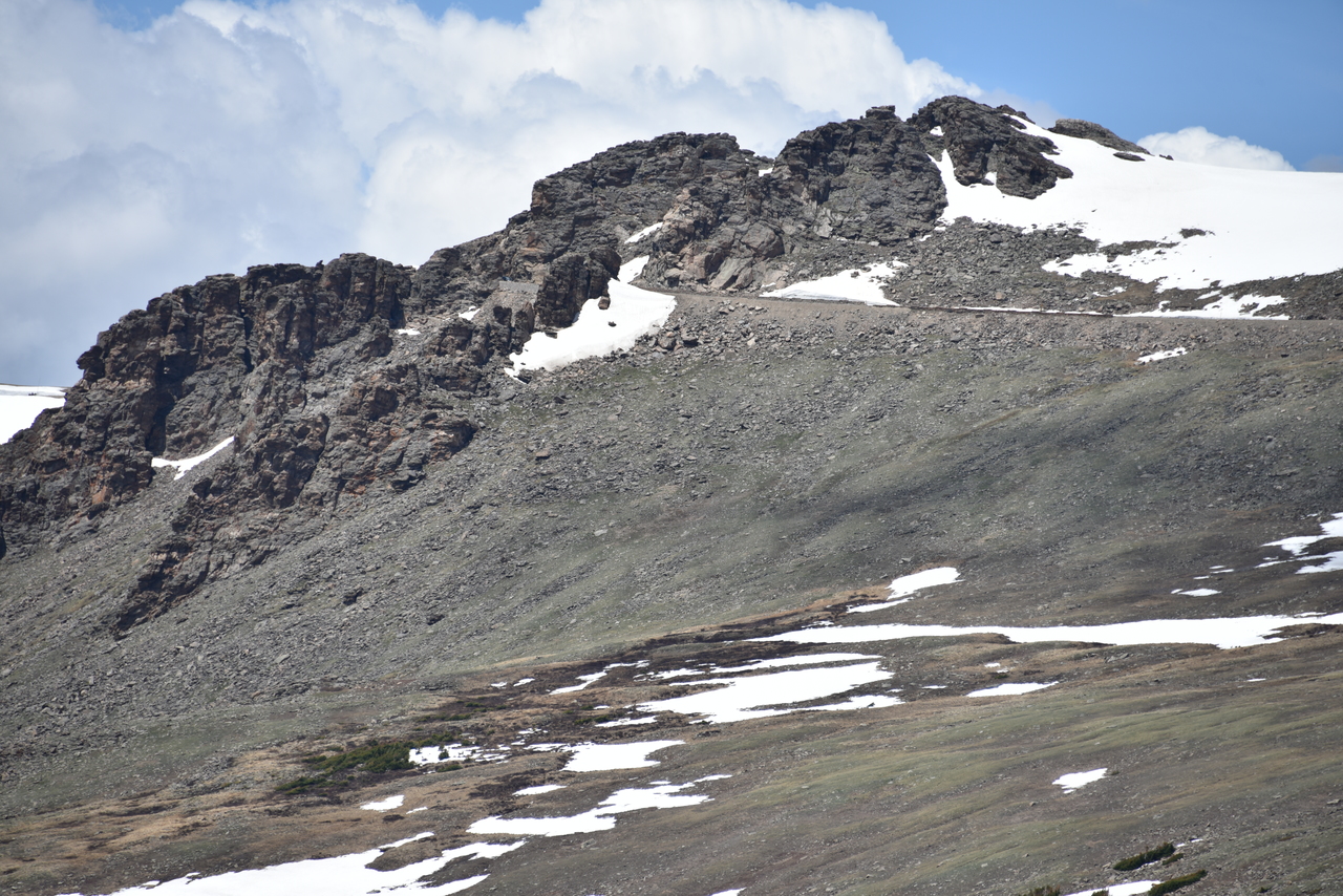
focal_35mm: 250
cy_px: 448
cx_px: 672
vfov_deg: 5.5
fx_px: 9328
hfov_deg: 8.2
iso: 100
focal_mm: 250
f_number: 7.1
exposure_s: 1/500
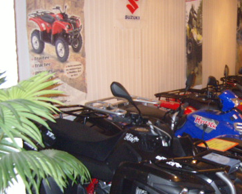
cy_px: 142
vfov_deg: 24.8
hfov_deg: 30.5
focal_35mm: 61
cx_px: 176
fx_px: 437
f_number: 2.8
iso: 400
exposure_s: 1/30
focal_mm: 7.4
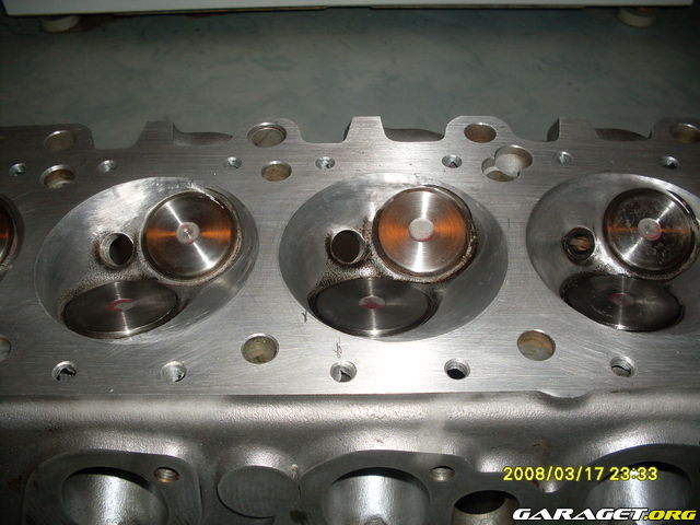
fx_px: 768
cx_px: 350
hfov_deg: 49.0
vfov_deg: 37.7
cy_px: 262
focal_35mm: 38
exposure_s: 1/45
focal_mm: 6.3
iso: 100
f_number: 2.8
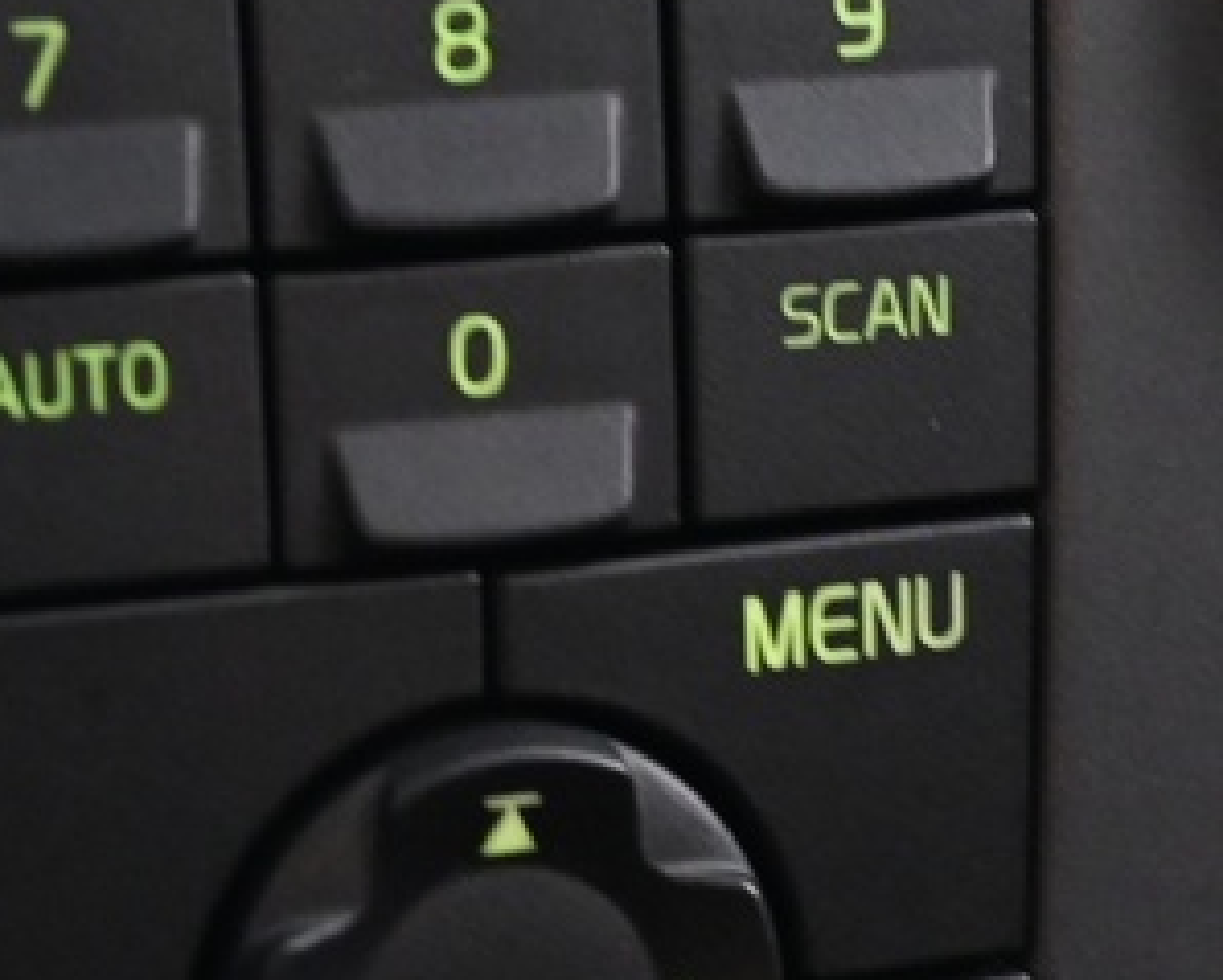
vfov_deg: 9.3
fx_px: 5952
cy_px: 1103
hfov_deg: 11.7
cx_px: 542
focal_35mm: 164
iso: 1600
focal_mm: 21.5
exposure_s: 1/6
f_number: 4
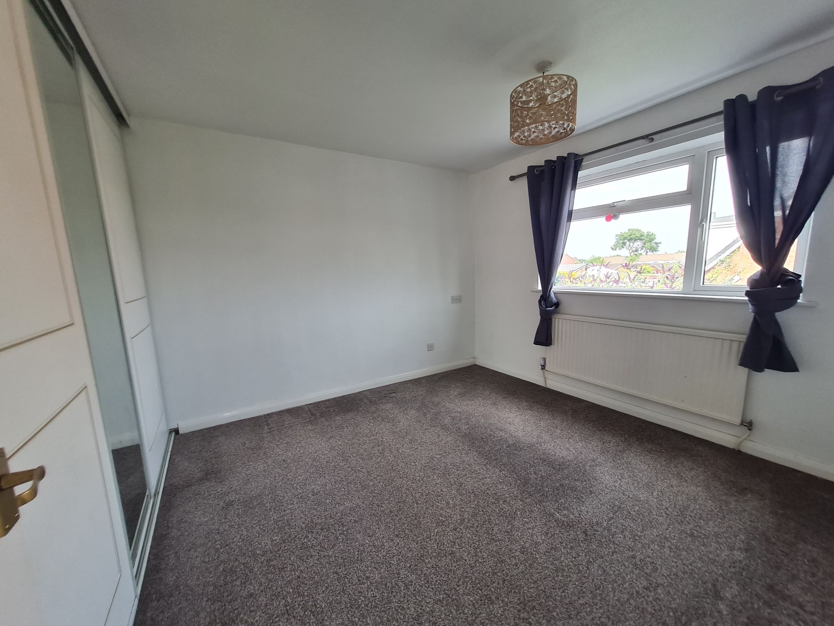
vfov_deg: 89.9
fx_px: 313
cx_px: 417
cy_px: 313
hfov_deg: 106.2
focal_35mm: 13
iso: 64
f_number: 2.2
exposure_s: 1/50
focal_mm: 1.74
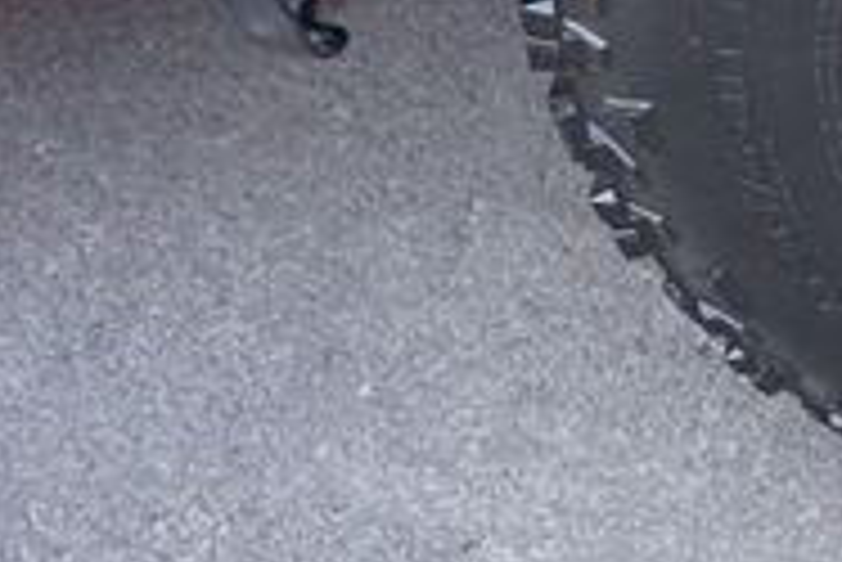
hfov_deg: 21.1
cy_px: -198
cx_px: 1247
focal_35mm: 82
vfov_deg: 15.7
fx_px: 1919
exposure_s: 1/160
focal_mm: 16
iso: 1600
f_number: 4
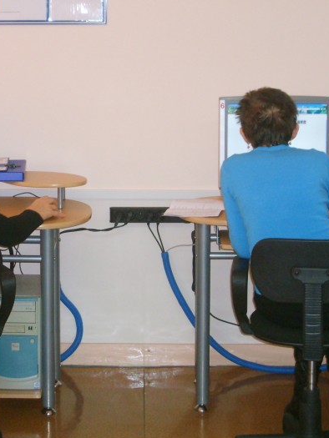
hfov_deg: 15.8
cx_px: 84
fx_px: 1178
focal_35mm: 93
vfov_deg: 21.1
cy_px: 197
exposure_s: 1/45
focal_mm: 10.3
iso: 277
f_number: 3.6
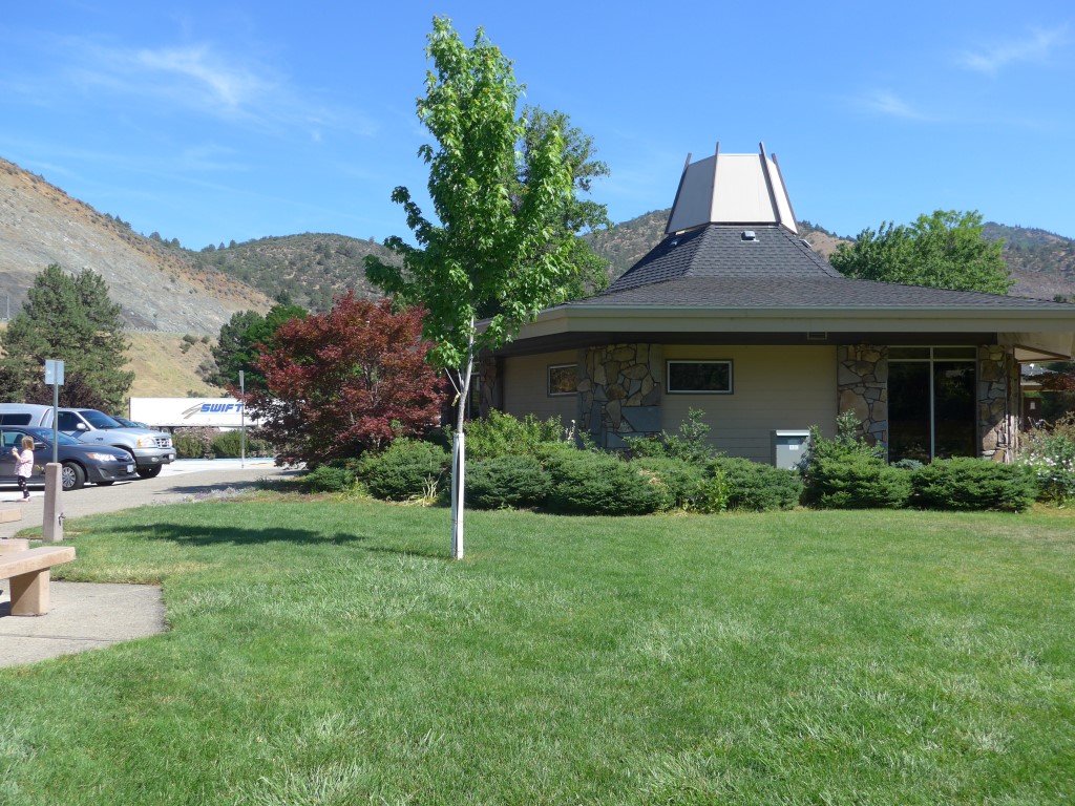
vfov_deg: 48.2
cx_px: 538
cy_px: 403
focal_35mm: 29
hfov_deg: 61.7
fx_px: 901
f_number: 2.8
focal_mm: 6
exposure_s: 1/800
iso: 80
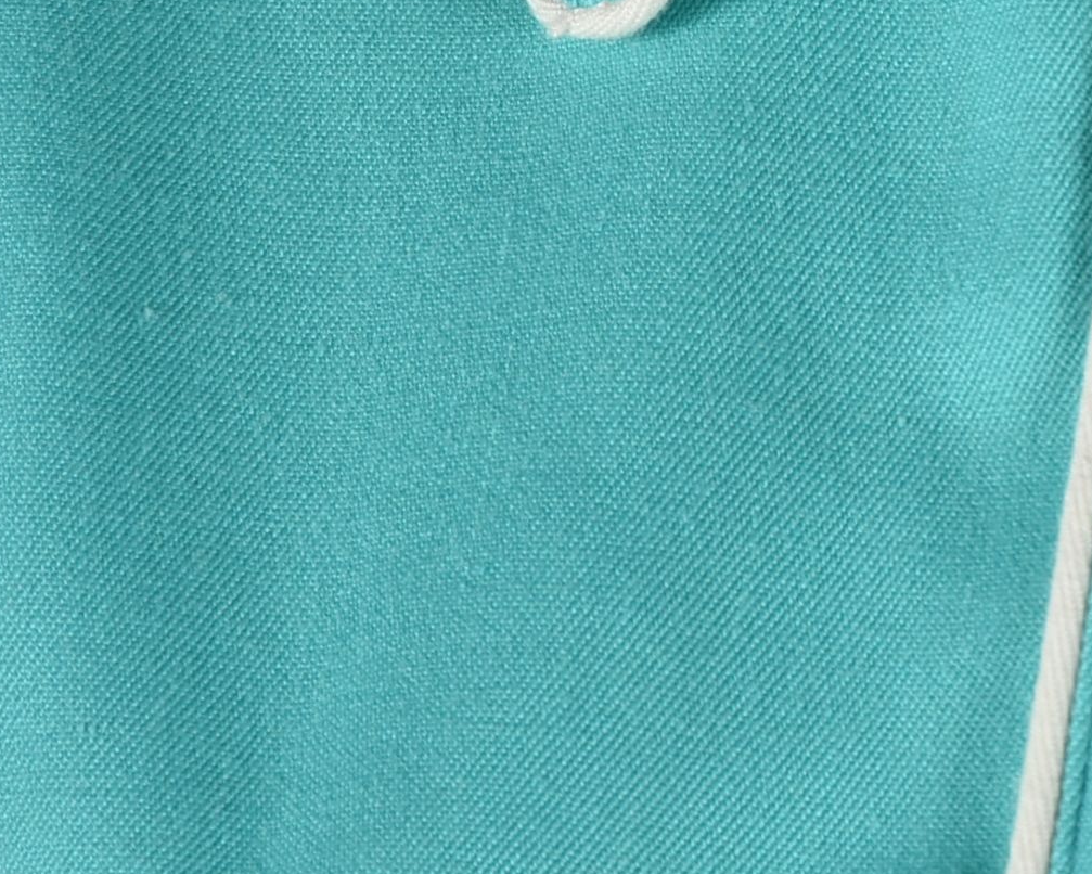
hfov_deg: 3.3
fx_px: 18943
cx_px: 1542
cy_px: -101
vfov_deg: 2.6
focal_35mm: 586
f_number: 13
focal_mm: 140
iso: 200
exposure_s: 1/125
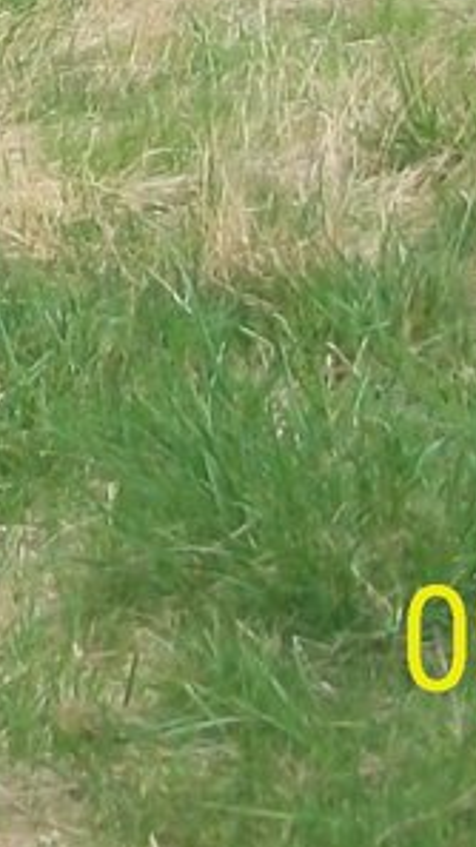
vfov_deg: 10.8
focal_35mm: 189
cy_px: -617
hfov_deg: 6.0
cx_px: -842
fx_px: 4242
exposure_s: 1/320
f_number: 2.8
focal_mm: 5.7
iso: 80
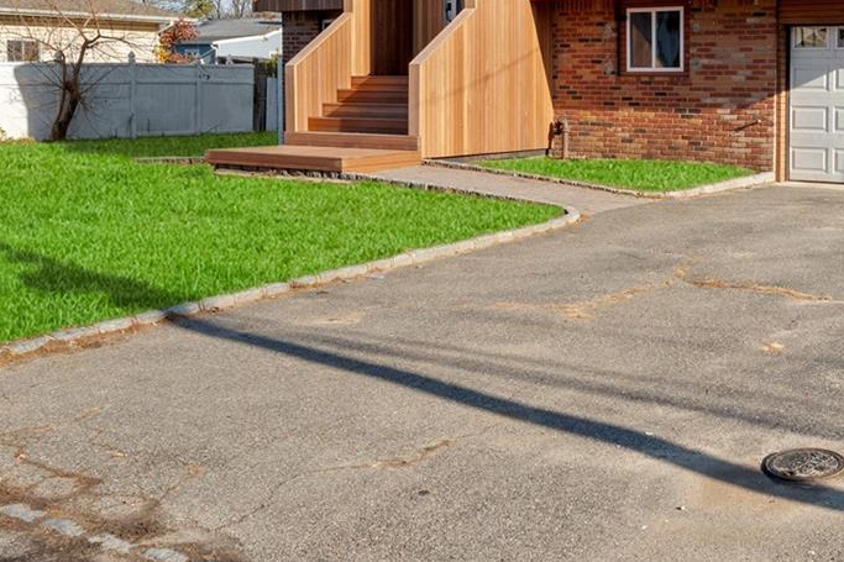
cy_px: 123
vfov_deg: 26.1
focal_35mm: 51
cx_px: 614
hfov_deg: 38.1
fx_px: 1195
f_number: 8
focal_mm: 17
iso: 250
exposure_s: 1/400
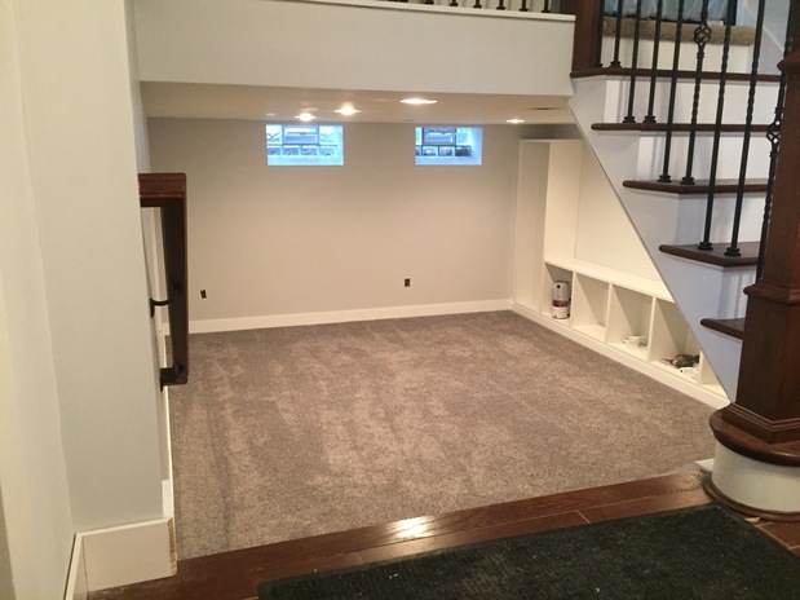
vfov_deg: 48.2
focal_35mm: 29
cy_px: 300
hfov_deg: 61.7
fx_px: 670
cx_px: 400
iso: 250
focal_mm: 4.15
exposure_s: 1/24
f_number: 2.2
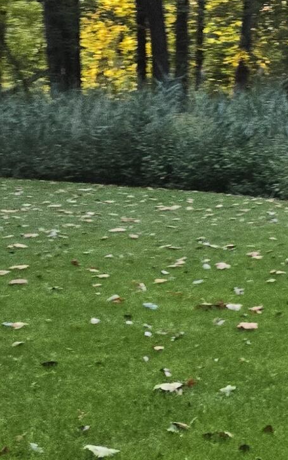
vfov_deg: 20.4
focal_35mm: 101
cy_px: 97
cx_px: 750
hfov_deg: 10.6
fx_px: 1267
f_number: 1.8
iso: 125
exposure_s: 1/180
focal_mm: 5.4
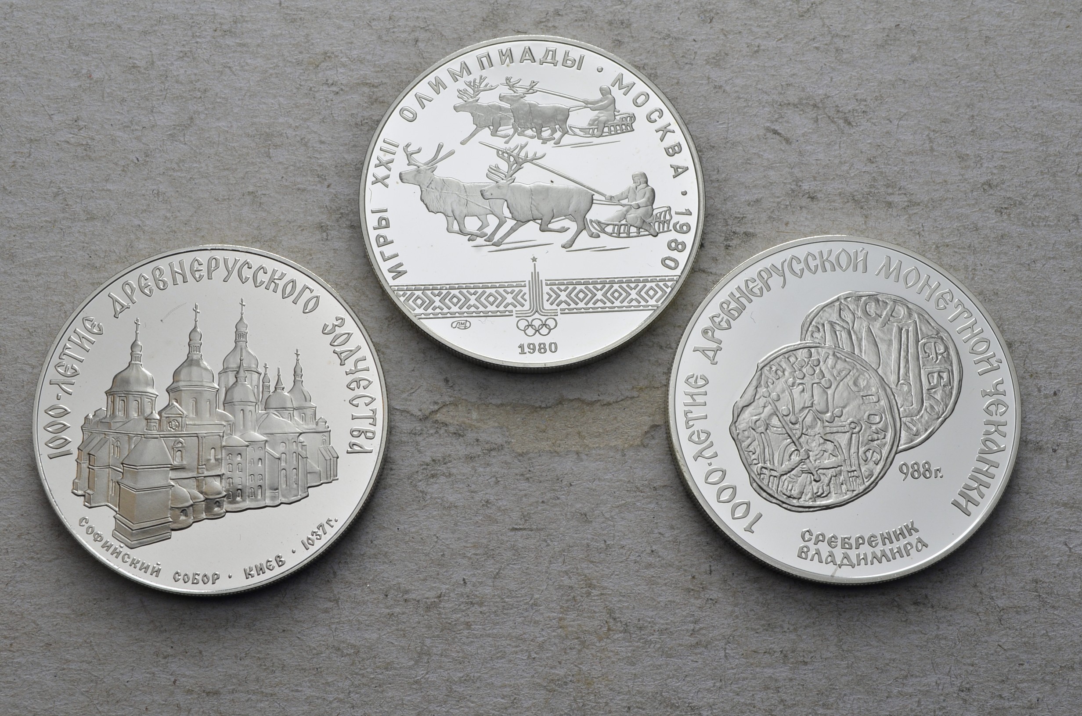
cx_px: 541
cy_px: 358
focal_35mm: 57
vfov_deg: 23.7
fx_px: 1710
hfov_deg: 35.1
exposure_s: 1/250
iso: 400
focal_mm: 38
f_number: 14
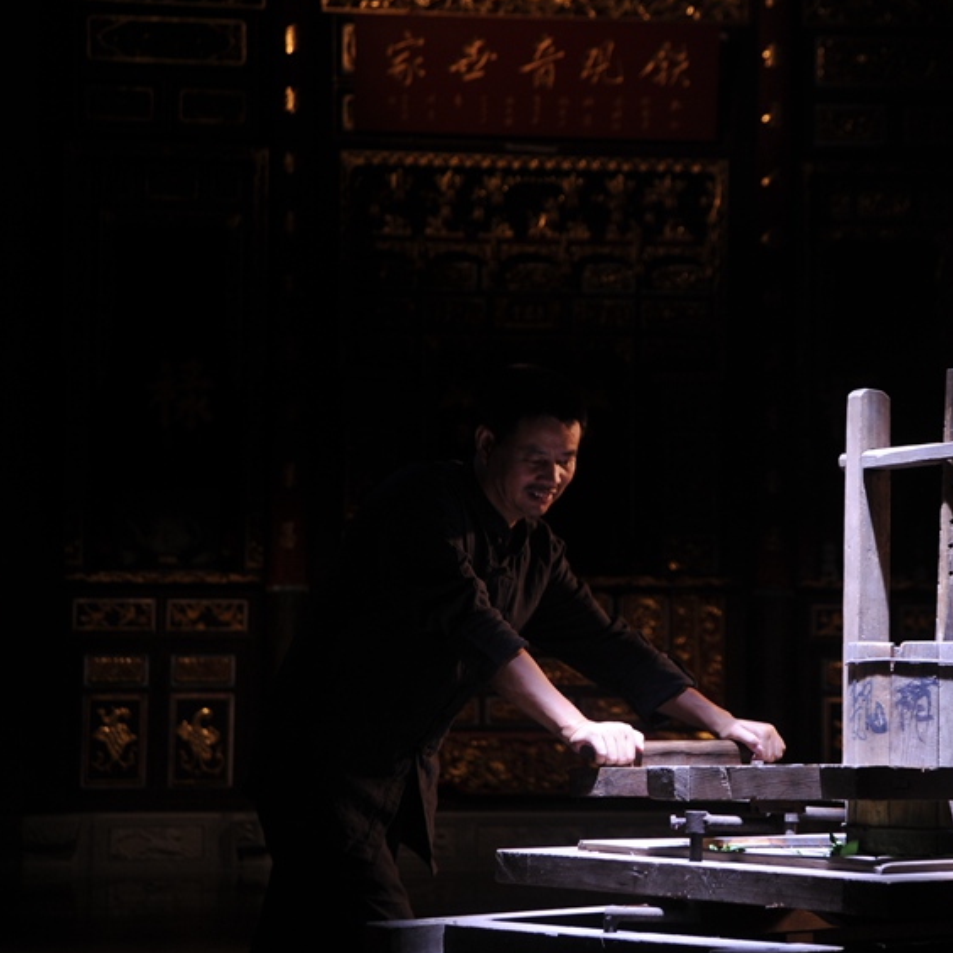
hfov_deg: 20.6
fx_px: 2616
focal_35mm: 84
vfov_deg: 20.6
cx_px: 627
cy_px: 491
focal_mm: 62
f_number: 4
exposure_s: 1/40
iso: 500
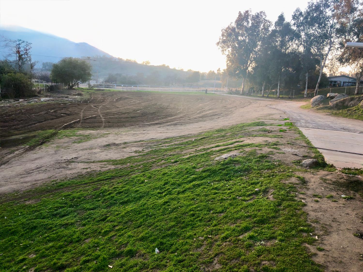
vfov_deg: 49.7
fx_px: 294
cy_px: 136
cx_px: 182
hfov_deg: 63.4
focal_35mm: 28
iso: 20
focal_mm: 3.99
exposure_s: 1/198
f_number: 1.8
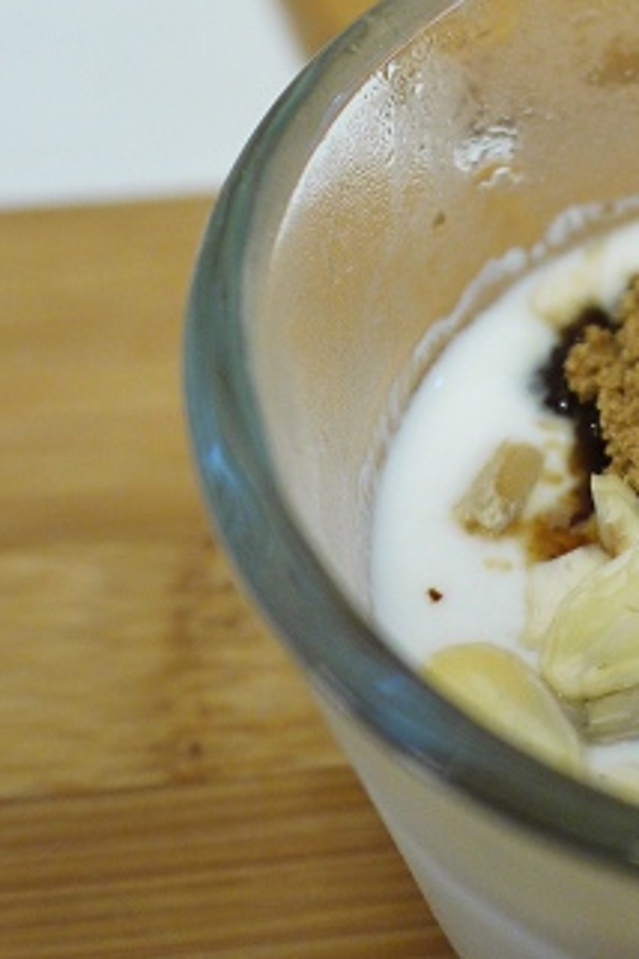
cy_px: 388
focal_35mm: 58
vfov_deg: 34.4
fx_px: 1544
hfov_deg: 22.1
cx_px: 711
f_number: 2.5
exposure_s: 1/60
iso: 320
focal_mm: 14
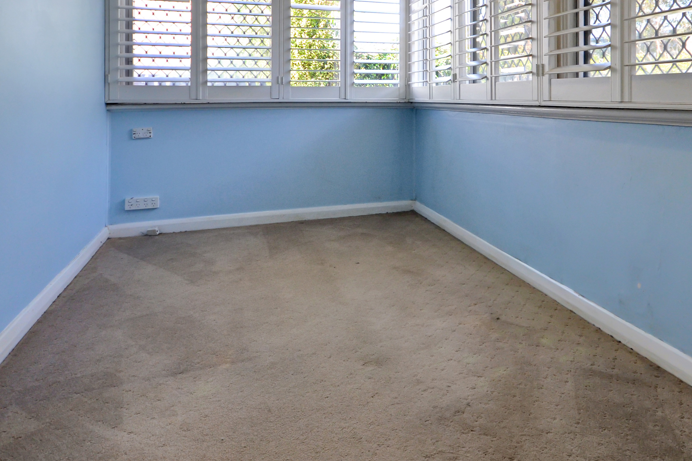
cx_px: 447
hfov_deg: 70.0
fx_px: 480
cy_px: 111
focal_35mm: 25
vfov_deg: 49.1
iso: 400
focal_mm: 10
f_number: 5.6
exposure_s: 1/125
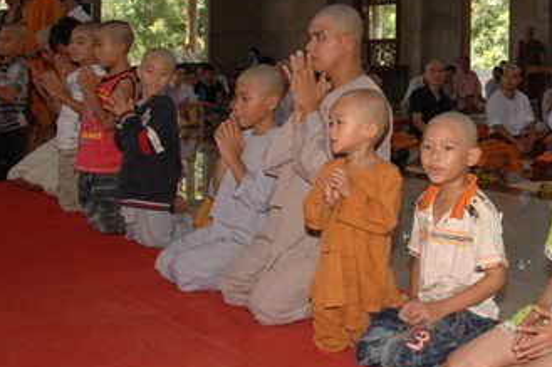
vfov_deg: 19.2
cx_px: 503
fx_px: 1073
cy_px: 52
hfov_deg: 27.7
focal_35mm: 70
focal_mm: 24
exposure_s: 1/160
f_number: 6.3
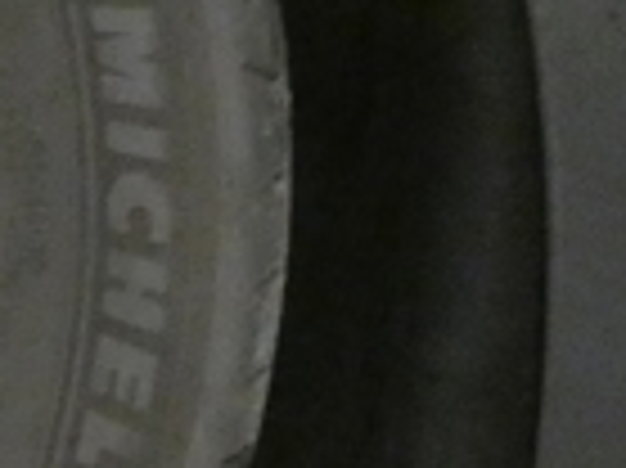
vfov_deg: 5.4
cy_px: 198
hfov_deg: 6.7
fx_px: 5005
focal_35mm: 277
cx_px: -932
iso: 1600
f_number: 3.8
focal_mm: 8.6
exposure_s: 1/30
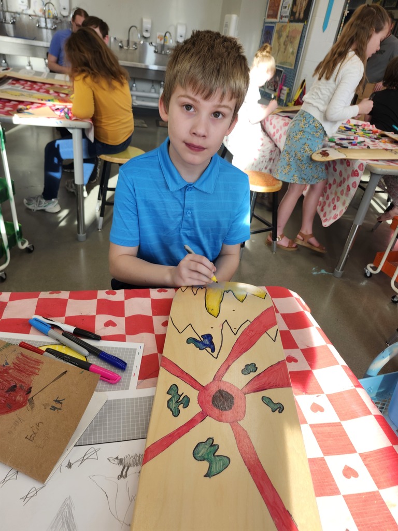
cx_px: 199
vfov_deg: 73.9
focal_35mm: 23
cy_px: 266
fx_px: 353
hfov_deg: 58.9
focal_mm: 5.54
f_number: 1.8
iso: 40
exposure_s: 1/120
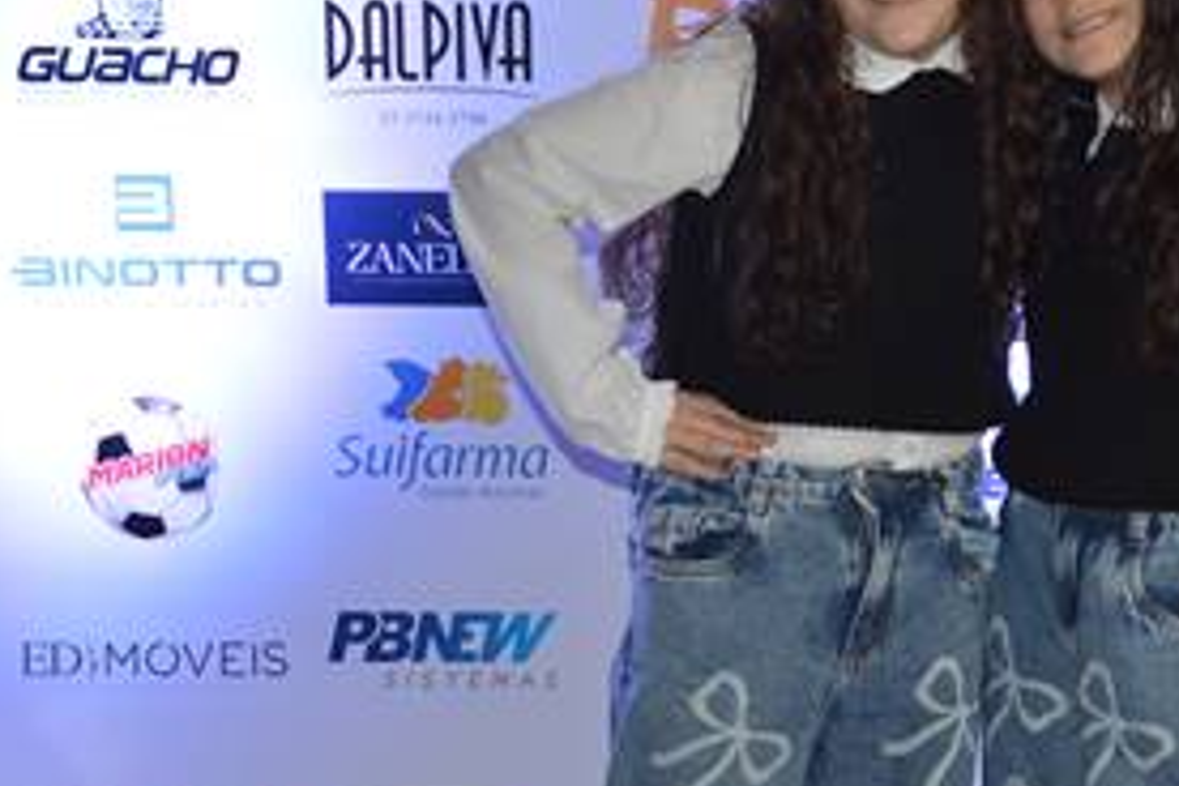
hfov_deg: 23.5
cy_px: 478
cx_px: 995
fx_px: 2784
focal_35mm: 85
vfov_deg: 16.1
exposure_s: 1/100
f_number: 4
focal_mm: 26
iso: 400
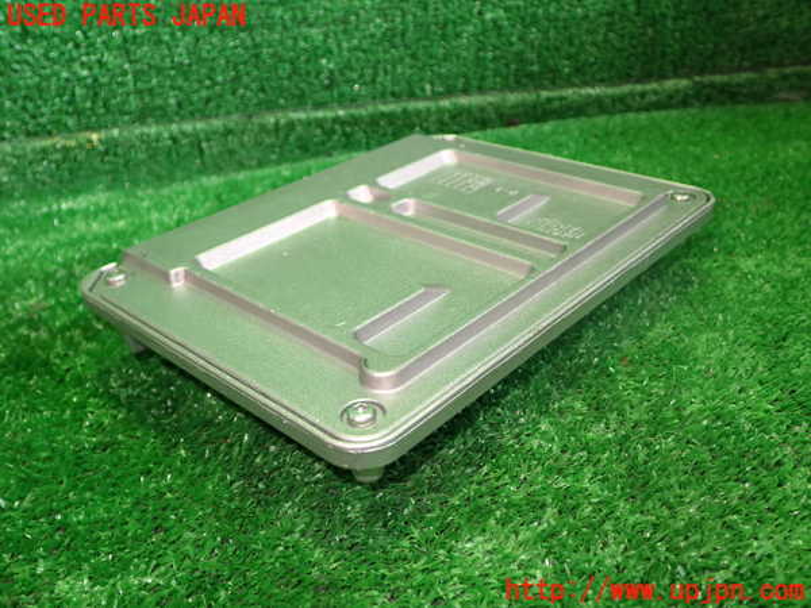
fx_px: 750
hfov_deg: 56.8
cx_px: 406
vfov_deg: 44.2
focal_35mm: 32
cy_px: 304
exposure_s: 1/30
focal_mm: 5.79
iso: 320
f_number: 2.4
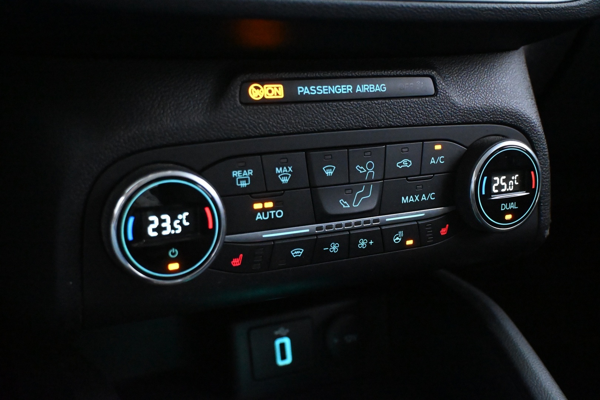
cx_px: 300
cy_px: 200
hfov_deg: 49.6
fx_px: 650
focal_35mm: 39
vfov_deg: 34.2
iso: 12800
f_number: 4.5
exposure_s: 1/40
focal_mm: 26
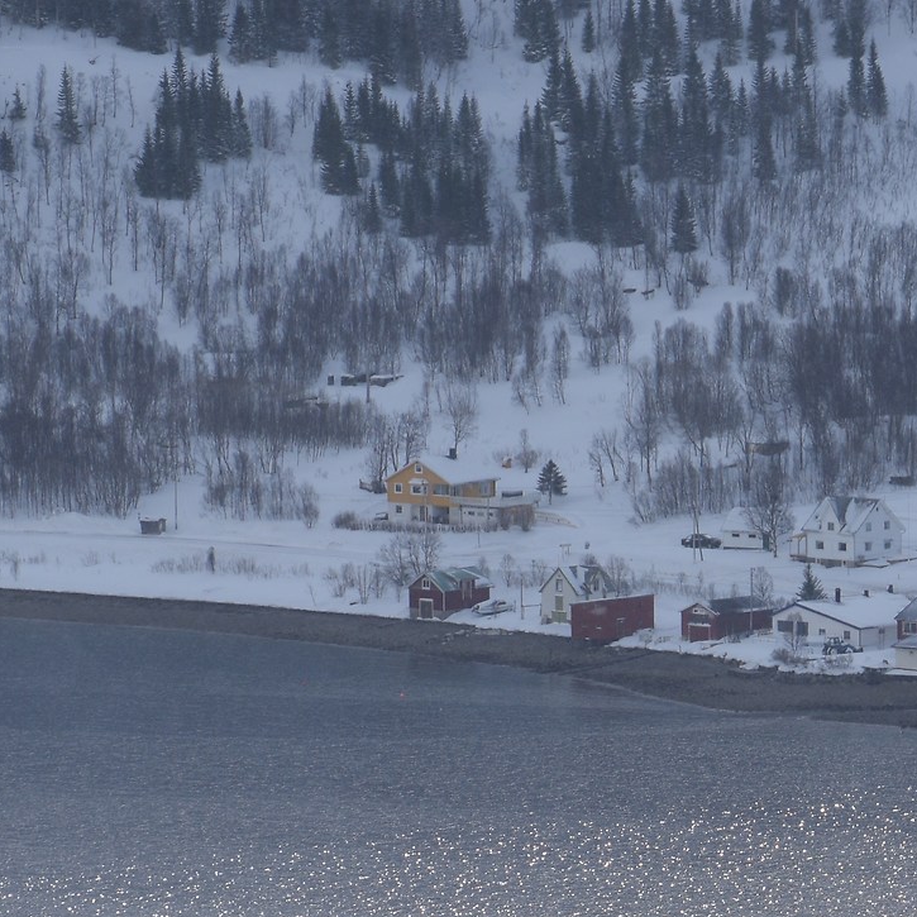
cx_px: 683
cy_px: 949
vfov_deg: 2.1
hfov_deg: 2.1
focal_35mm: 822
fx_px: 24648
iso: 100
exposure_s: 1/640
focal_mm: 195
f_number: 8
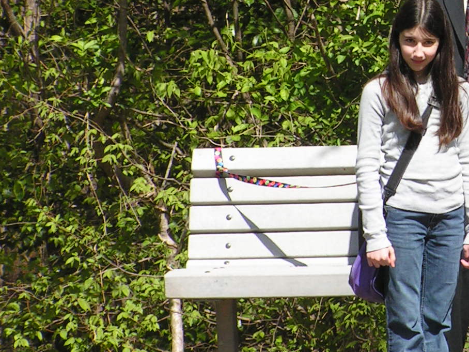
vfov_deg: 2.7
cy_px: 62
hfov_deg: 3.6
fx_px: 7425
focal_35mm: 548
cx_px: 562
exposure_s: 1/320
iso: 50
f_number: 5
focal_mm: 36.4
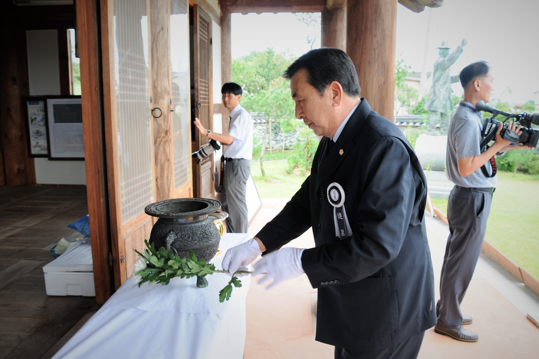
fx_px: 419
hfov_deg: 65.5
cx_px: 271
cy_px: 185
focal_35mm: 28
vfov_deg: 46.4
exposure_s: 1/80
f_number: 4.5
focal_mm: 18
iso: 200
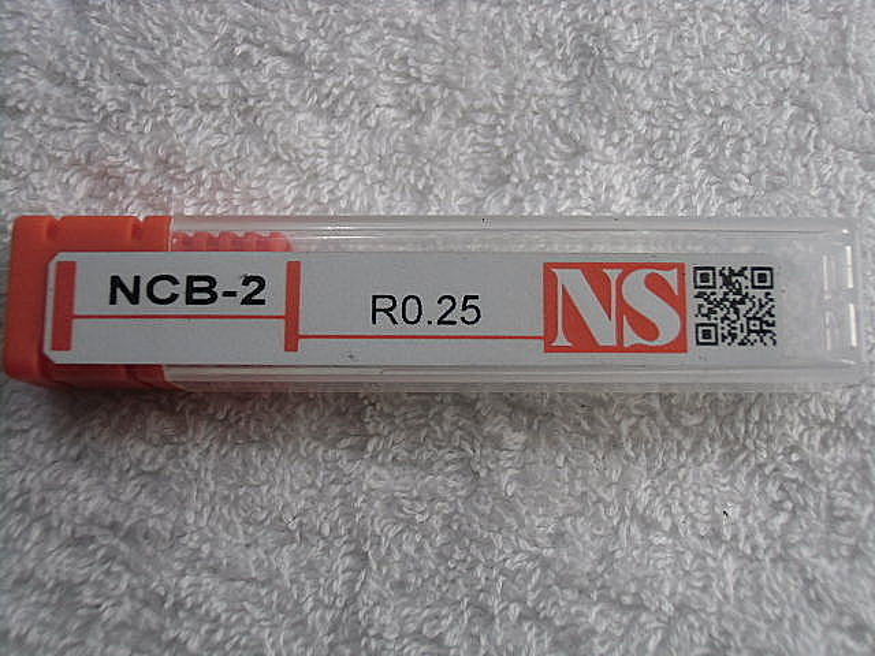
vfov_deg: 30.9
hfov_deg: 40.4
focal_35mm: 47
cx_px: 438
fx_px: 1188
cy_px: 328
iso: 200
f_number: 4.2
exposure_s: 1/100
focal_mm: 8.29
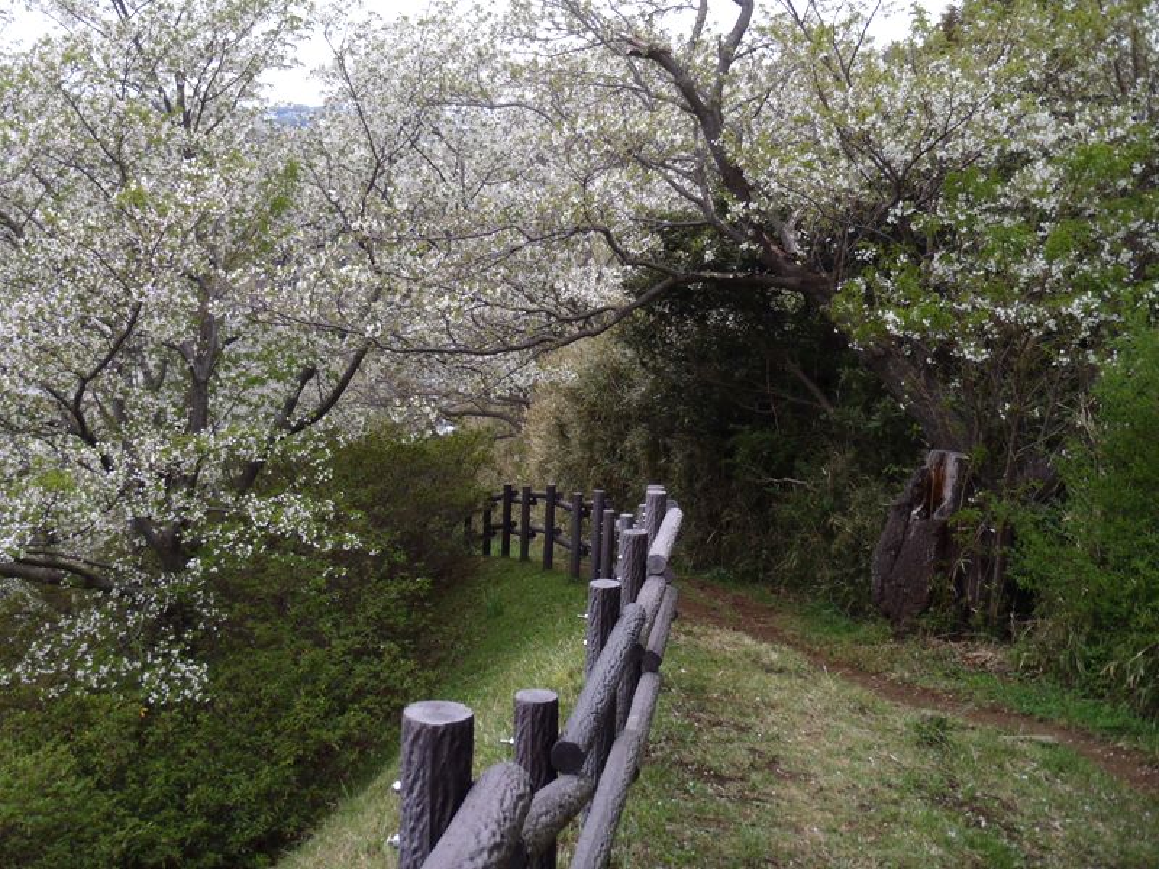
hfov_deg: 38.9
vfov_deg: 29.7
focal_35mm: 49
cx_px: 580
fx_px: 1641
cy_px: 434
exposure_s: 1/125
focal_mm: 8.8
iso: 80
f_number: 4.9
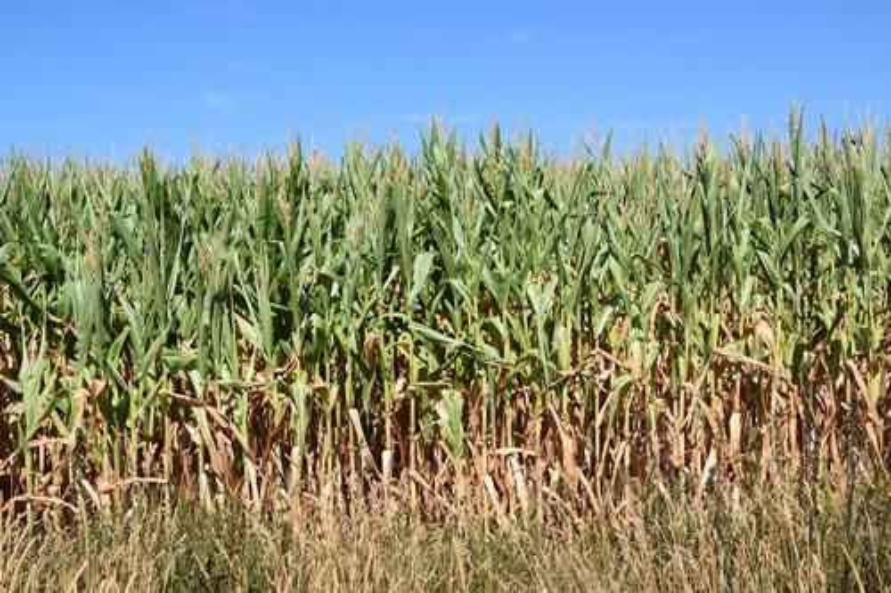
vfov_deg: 28.1
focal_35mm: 48
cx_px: 446
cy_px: 296
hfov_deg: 41.1
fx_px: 1188
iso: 200
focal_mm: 32
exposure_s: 1/400
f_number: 10
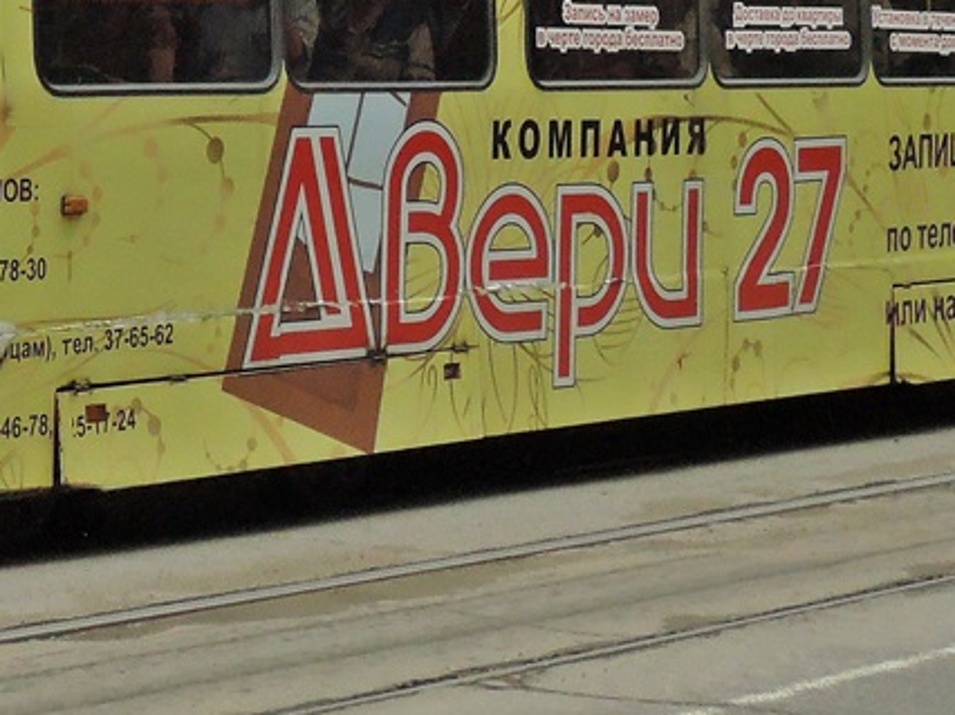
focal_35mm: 141
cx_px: 177
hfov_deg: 13.9
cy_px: -83
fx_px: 3888
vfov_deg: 10.4
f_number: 3.2
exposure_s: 1/2000
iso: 1000
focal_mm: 10.7
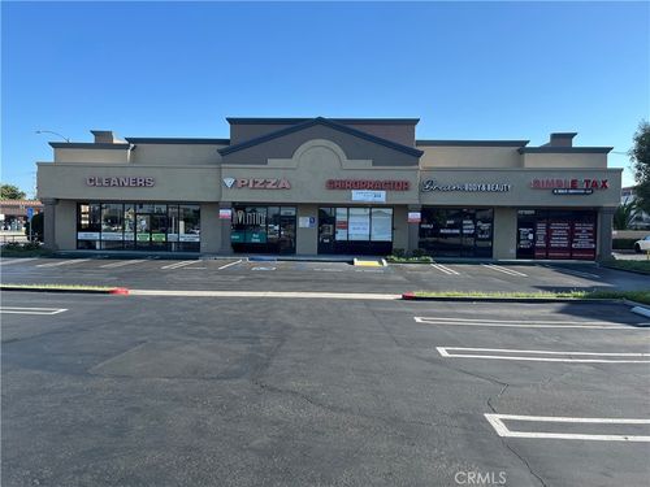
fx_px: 488
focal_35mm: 26
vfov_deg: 53.1
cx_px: 325
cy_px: 244
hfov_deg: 67.3
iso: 50
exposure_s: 1/1580
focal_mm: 5.1
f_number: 1.6
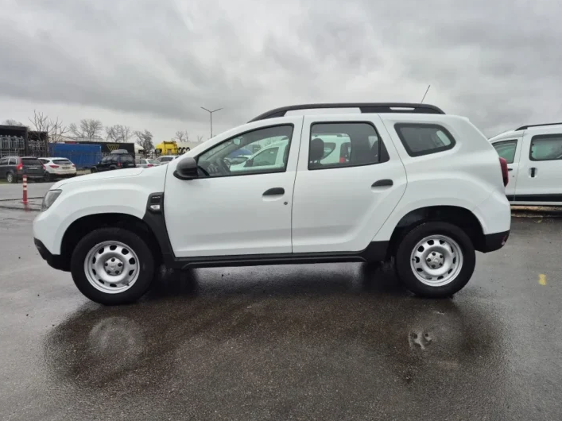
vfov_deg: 54.9
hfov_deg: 69.4
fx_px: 406
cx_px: 295
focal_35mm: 25
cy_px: 204
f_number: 1.8
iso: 64
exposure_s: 1/180
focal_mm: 5.4
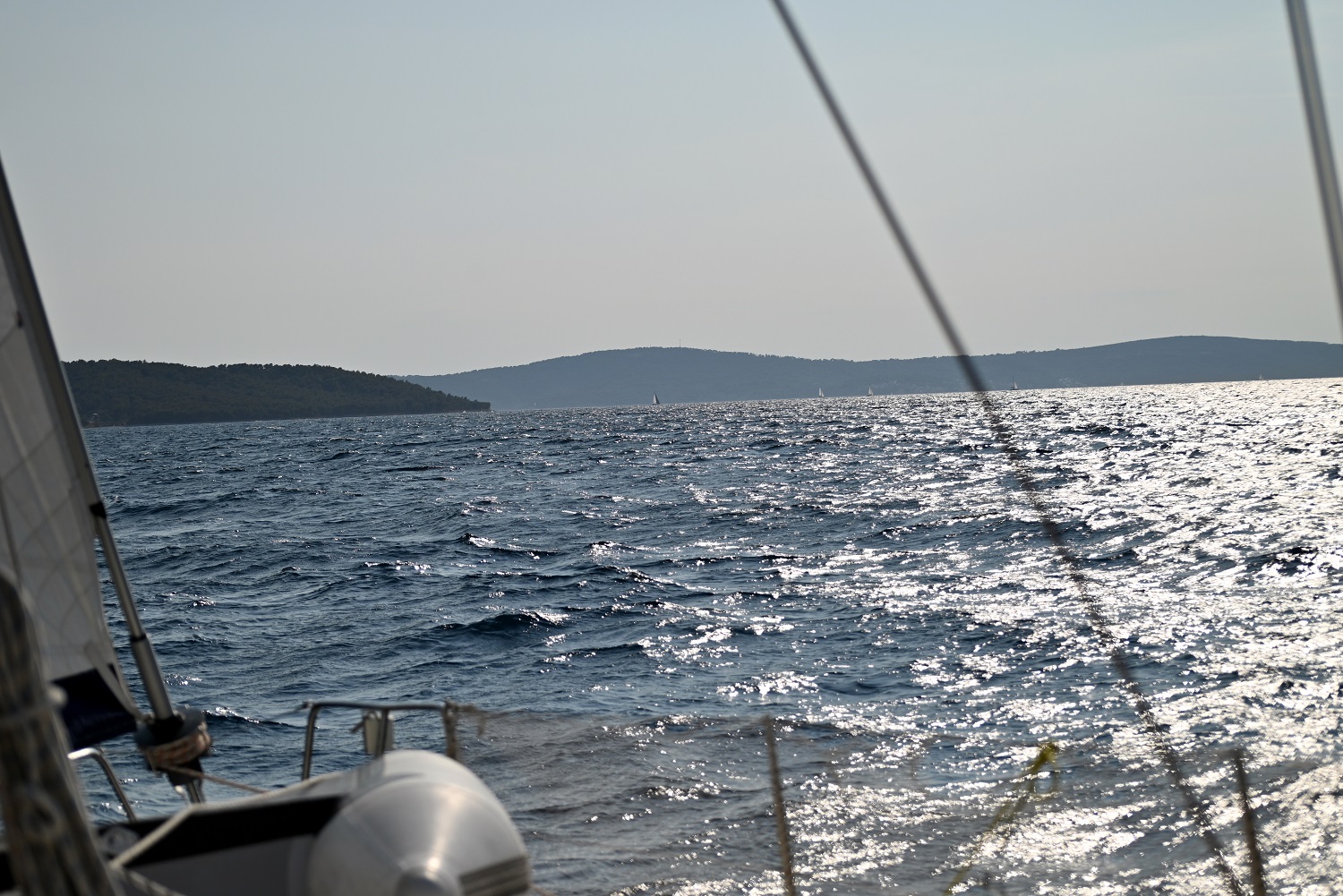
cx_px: 672
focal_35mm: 70
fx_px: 2612
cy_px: 448
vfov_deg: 19.5
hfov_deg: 28.8
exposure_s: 1/8000
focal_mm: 70
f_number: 4.5
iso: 180
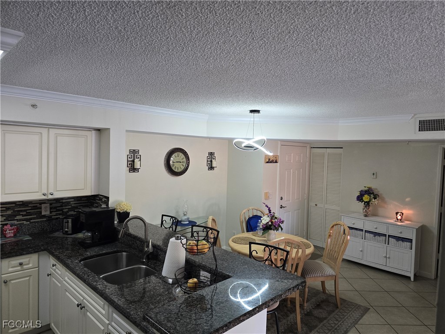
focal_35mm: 23
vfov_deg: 58.9
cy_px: 167
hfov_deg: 73.9
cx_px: 222
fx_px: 296
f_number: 1.7
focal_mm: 6.3
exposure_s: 1/120
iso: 250
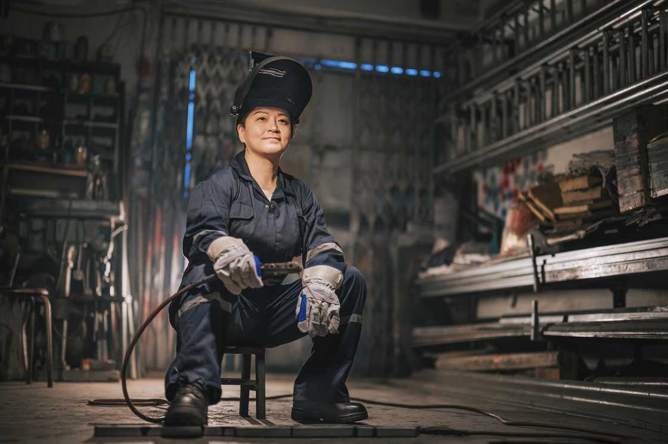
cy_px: 222
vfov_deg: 27.0
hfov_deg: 39.6
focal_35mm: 50
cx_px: 334
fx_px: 927
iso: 1250
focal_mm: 50
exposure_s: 1/200
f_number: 1.2
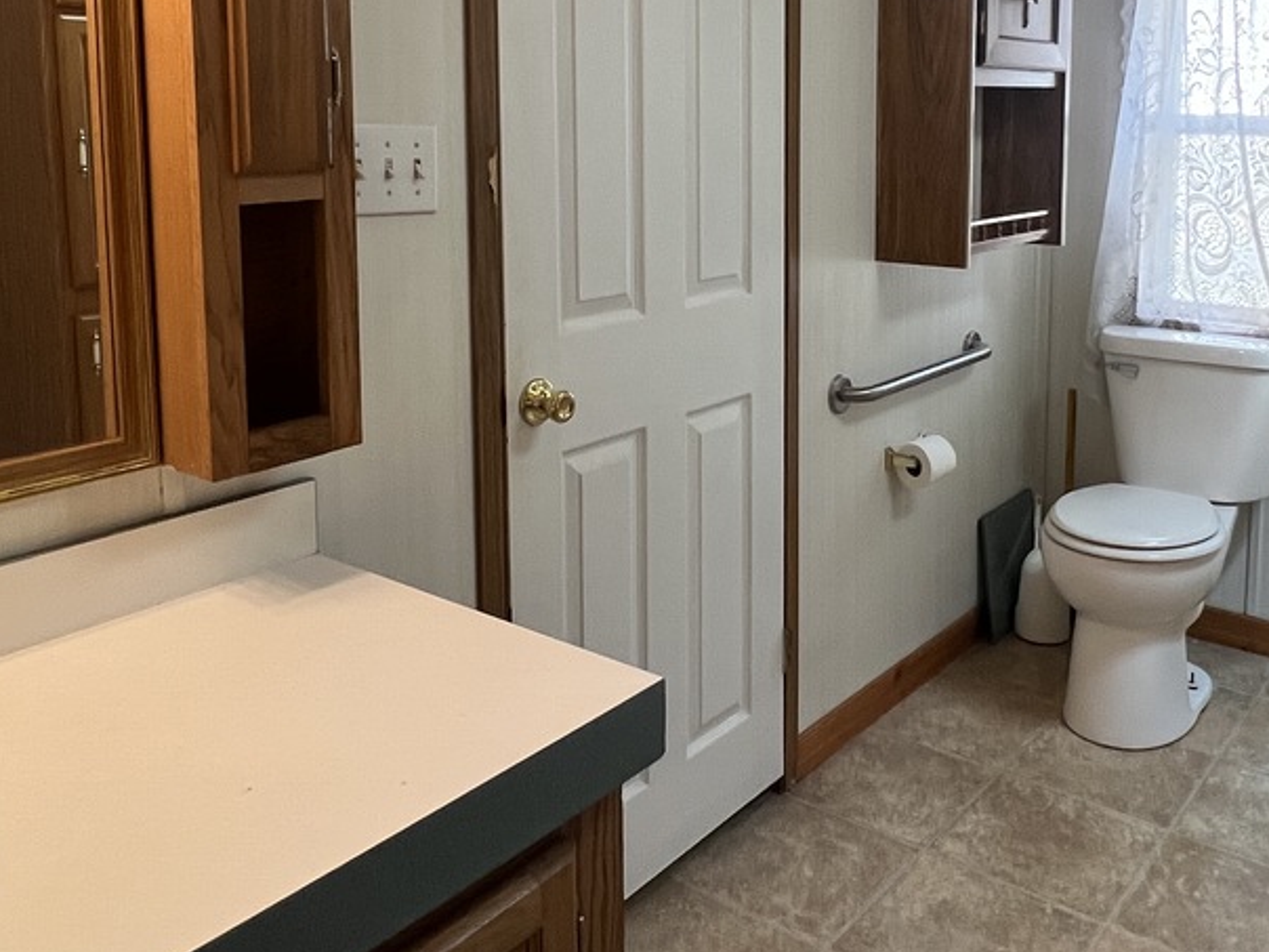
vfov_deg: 44.1
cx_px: 719
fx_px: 1136
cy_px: 250
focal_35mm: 31
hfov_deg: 58.1
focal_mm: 1.57
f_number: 1.8
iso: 250
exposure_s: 1/120
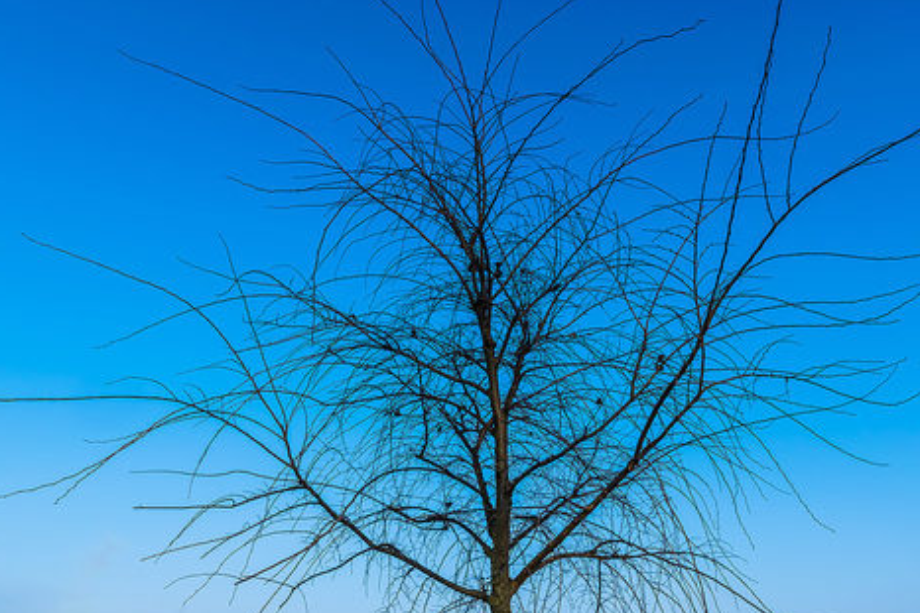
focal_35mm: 27
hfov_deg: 67.3
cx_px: 502
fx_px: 690
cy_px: 325
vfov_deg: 47.9
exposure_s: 1/125
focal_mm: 14
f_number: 10
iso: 100
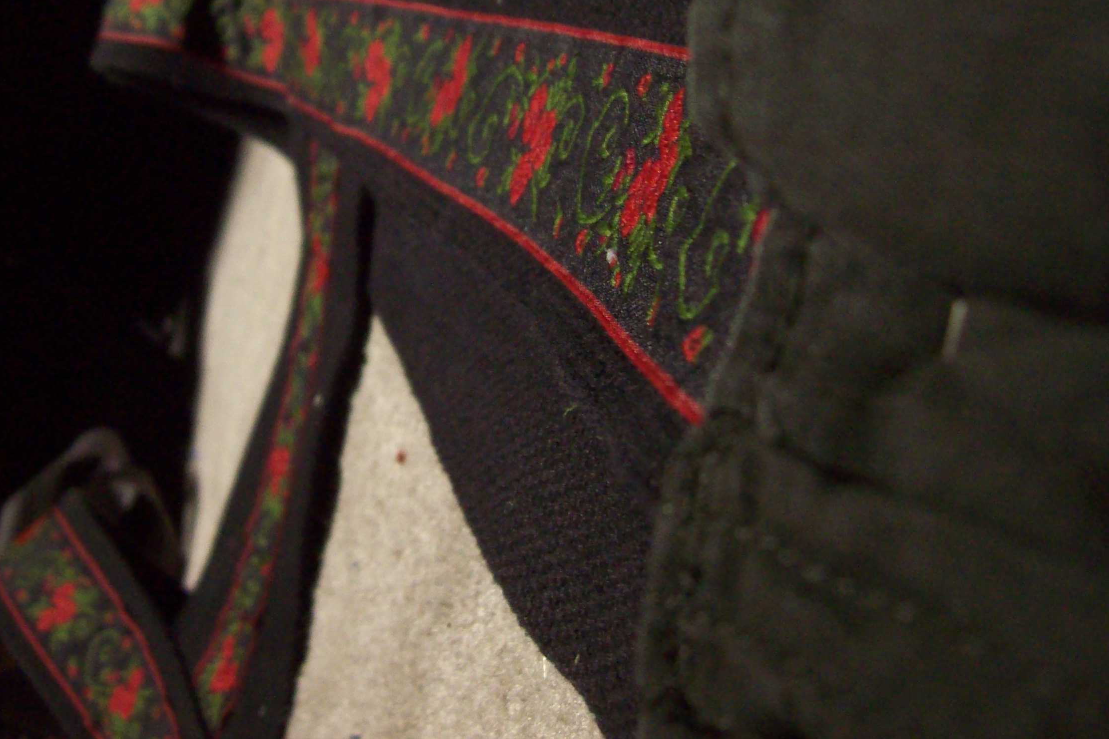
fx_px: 1479
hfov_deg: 40.9
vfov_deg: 27.8
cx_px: 446
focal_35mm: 48
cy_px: 219
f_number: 2.7
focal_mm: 6
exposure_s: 1/4
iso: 200
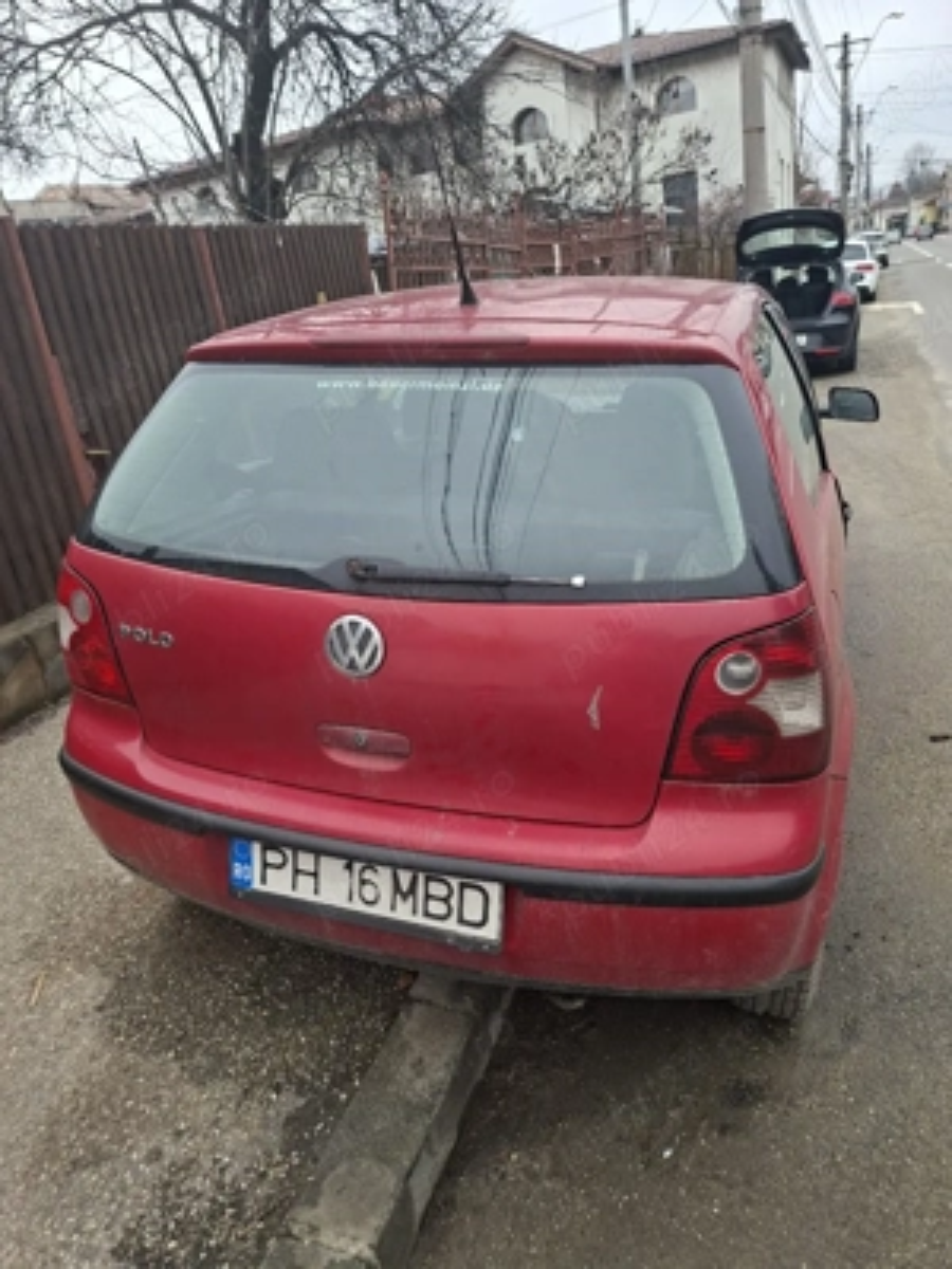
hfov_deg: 58.9
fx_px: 843
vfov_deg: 73.9
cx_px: 476
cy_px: 634
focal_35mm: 23
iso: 50
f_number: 1.8
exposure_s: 1/370
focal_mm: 5.54
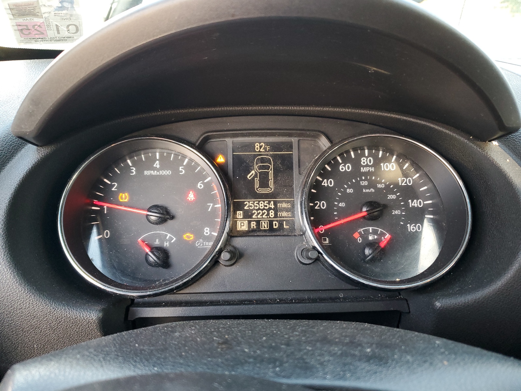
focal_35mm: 26
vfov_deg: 53.1
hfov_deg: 67.3
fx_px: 391
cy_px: 196
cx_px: 260
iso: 125
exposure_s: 1/60.2
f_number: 1.5
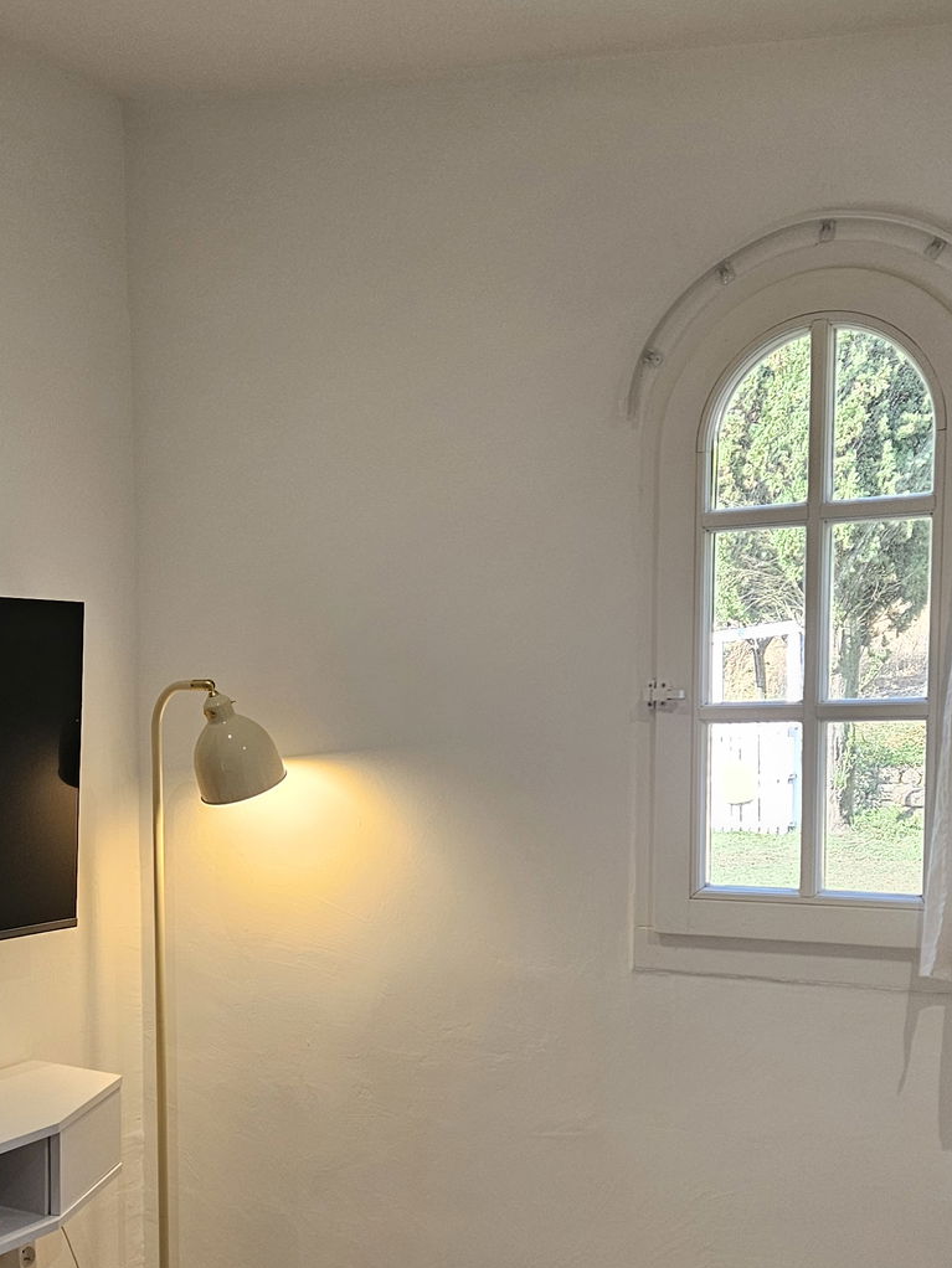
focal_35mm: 48
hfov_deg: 30.2
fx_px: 1759
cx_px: 387
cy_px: 926
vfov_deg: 38.8
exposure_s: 1/180
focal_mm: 5.4
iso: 125
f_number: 1.8
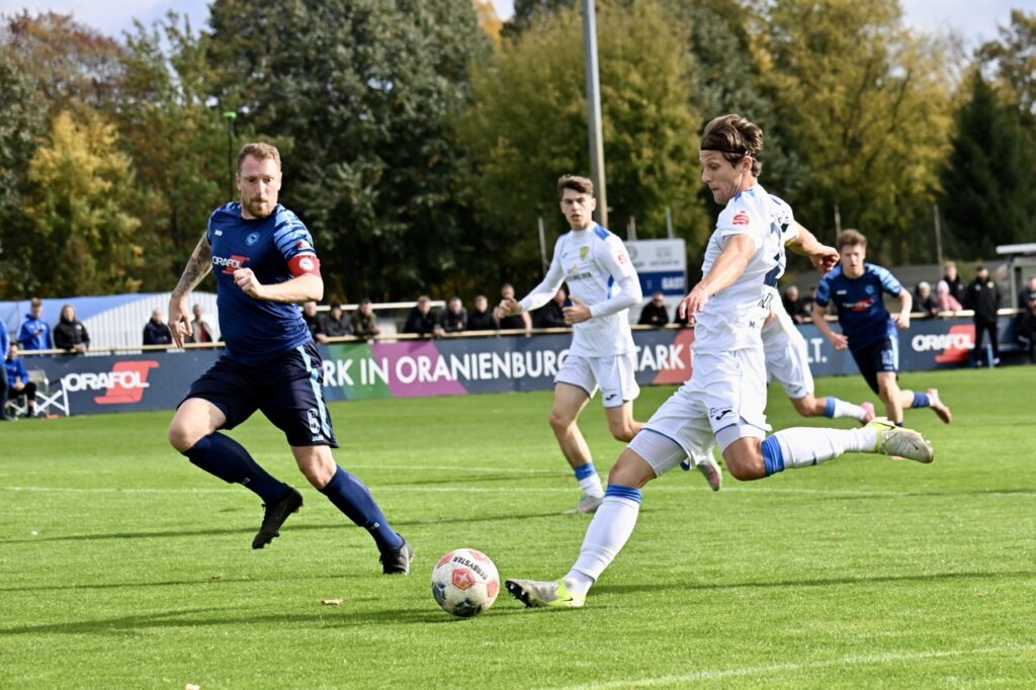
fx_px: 3452
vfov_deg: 11.4
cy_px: 345
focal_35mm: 120
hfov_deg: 17.1
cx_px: 518
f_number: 6.3
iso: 1000
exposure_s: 1/1600
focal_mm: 120
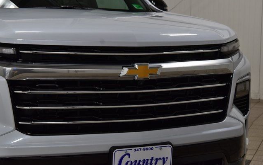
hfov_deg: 25.8
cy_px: 80
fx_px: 574
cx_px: 132
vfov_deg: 16.3
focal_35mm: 80
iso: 1100
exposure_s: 1/60
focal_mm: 52
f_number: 8
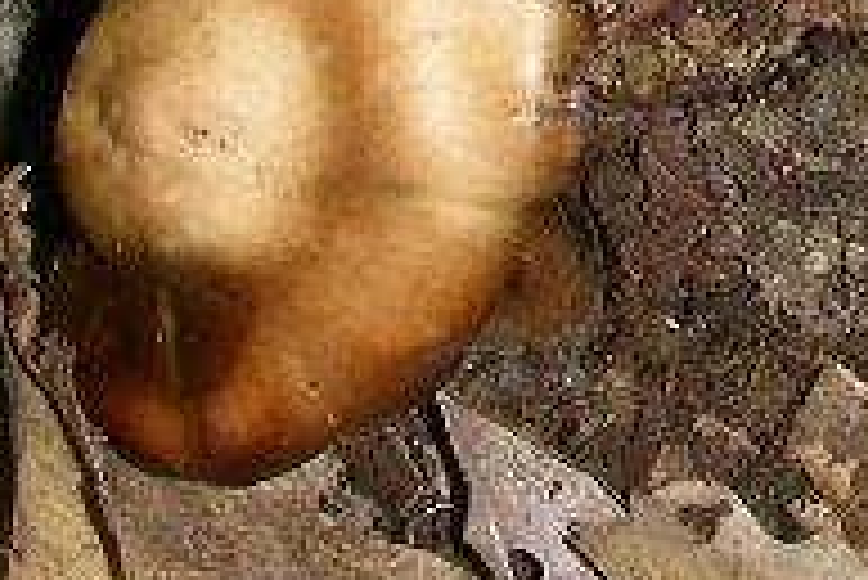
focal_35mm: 164
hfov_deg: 12.1
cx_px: 1187
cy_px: -432
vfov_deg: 8.1
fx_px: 3957
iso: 50
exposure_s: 1/60.1
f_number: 6.8
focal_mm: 6.3
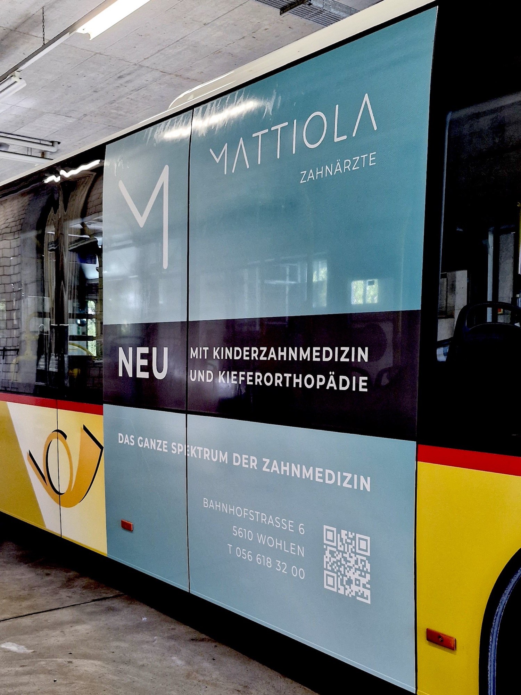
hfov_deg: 58.9
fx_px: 462
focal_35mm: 23
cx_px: 260
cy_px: 348
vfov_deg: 73.9
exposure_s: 1/100
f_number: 1.8
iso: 400
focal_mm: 5.54
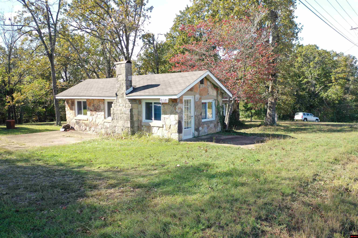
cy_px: 119
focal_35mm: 28
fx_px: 278
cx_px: 179
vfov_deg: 46.4
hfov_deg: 65.5
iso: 120
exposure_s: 1/30
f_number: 2.8
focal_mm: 10.26
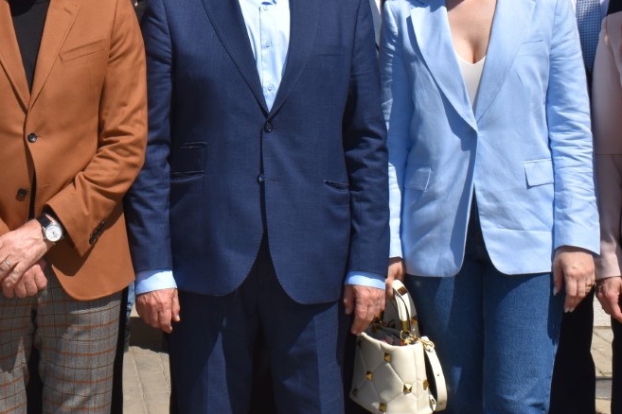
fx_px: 1728
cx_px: 80
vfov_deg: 13.6
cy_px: 85
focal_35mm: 100
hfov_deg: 20.1
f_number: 14
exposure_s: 1/200
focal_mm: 38
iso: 100
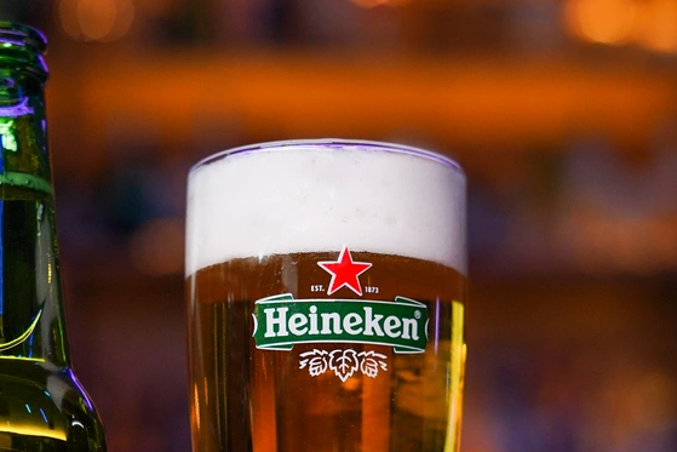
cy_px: 484
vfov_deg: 11.5
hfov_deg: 17.3
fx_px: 2219
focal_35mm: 118
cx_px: 176
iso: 1250
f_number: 3.2
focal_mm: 50
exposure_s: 1/320
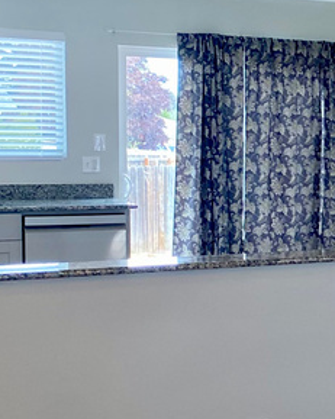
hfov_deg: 14.8
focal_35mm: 90
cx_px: 609
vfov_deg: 21.3
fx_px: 1116
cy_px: 223
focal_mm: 4.25
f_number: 1.8
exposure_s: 1/120
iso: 100
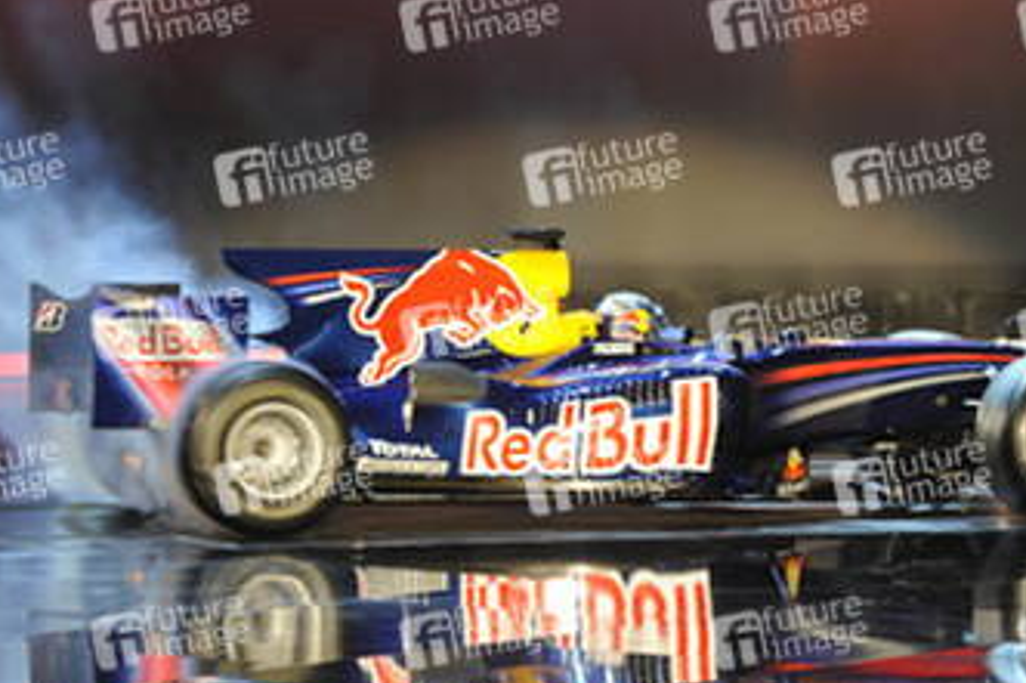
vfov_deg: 5.0
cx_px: 521
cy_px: 402
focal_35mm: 272
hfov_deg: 7.6
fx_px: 7748
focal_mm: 200
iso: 2000
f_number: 5
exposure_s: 1/50
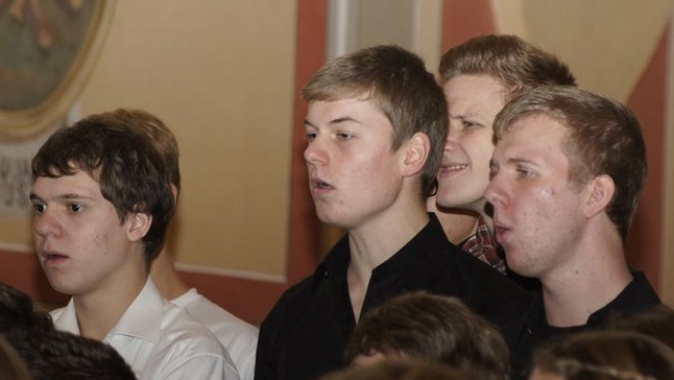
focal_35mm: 221
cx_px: 337
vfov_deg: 5.5
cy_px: 208
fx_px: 3951
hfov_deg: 9.7
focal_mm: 140
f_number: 5.6
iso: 1600
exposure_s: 1/160
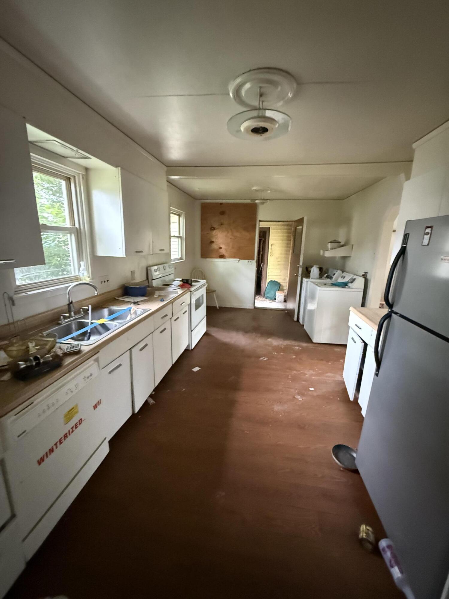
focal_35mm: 14
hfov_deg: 85.7
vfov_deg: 102.1
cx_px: 224
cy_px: 300
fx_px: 242
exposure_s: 1/42
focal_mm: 2.22
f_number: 2.2
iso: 1250
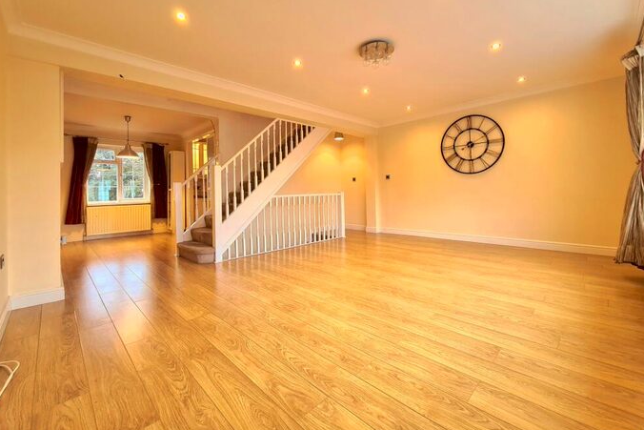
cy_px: 187
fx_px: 250
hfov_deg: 104.2
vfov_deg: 80.8
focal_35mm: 14
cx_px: 324
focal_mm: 2.22
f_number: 2.2
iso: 250
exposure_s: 1/50
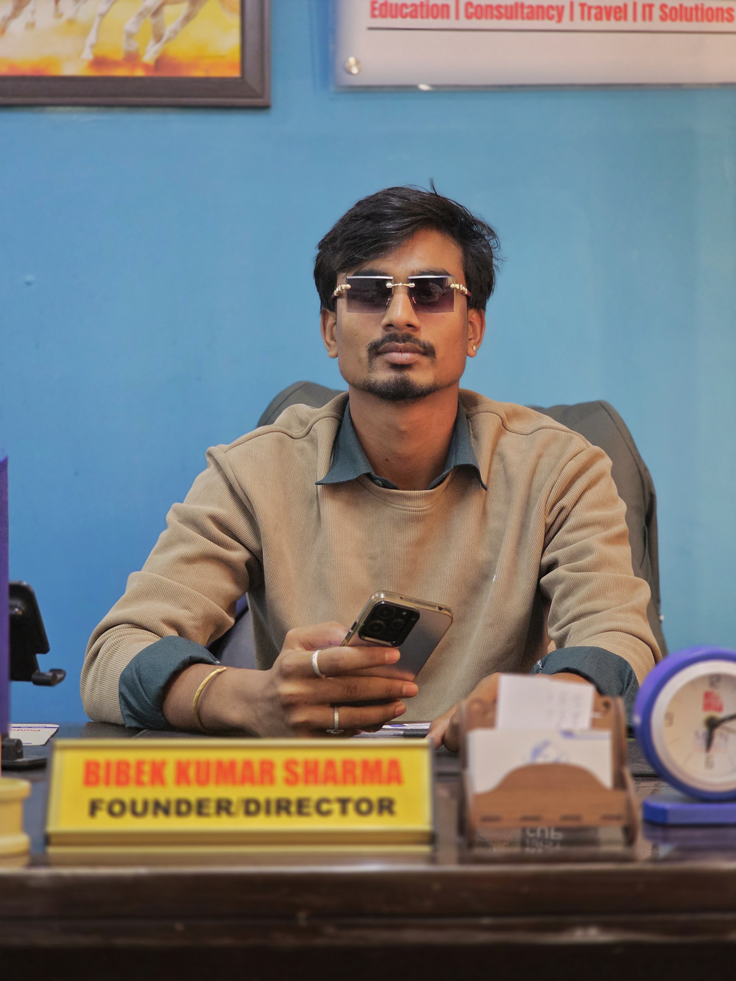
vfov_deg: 28.2
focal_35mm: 69
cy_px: 490
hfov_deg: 21.3
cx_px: 368
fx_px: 1956
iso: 800
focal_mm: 7.9
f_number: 2.4
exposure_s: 1/33.4
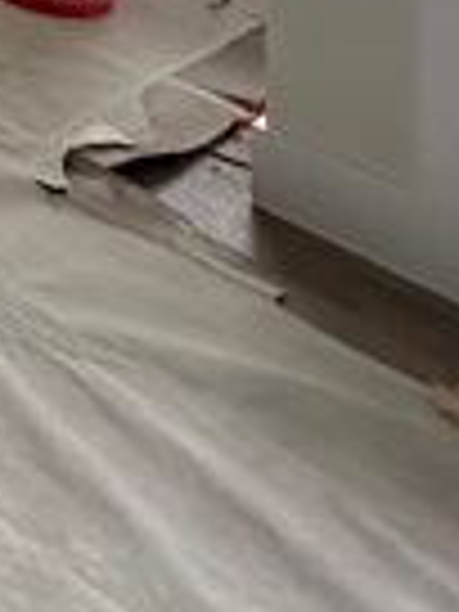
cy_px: -711
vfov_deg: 16.5
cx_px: -828
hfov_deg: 12.0
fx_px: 1397
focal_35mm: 79
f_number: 2.2
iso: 64
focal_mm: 2.22
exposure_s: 1/99
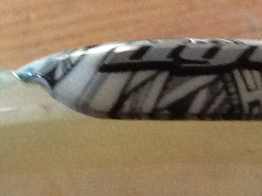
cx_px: 89
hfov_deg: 8.1
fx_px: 1854
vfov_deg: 5.8
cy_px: 516
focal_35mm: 245
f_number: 2.4
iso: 400
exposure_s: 1/15
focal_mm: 4.13
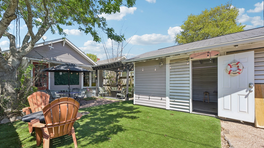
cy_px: 82
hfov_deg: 103.0
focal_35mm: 15
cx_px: 130
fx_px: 105
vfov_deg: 70.3
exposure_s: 1/500
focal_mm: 14
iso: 400
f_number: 7.1
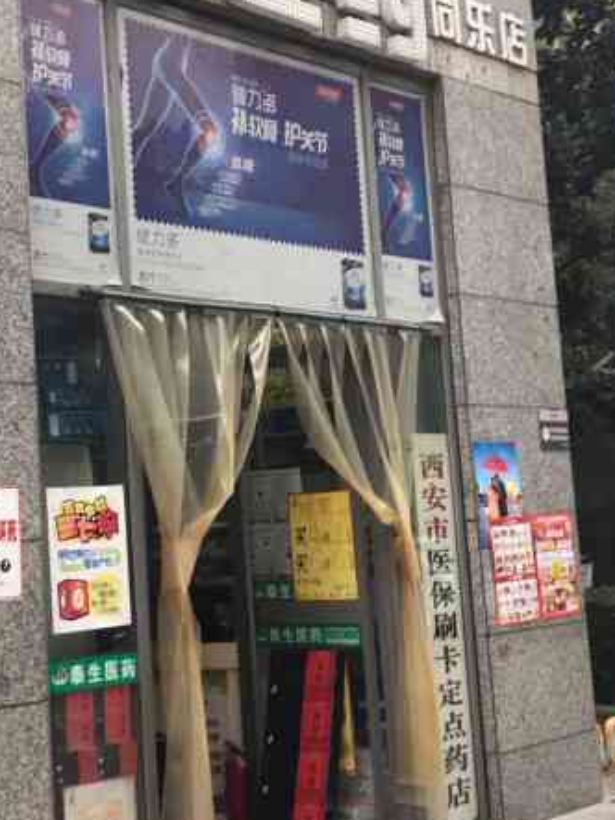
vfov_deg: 32.7
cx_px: 133
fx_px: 1398
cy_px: 379
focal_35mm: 59
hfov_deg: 24.5
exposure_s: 1/100
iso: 32
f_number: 1.8
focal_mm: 3.99
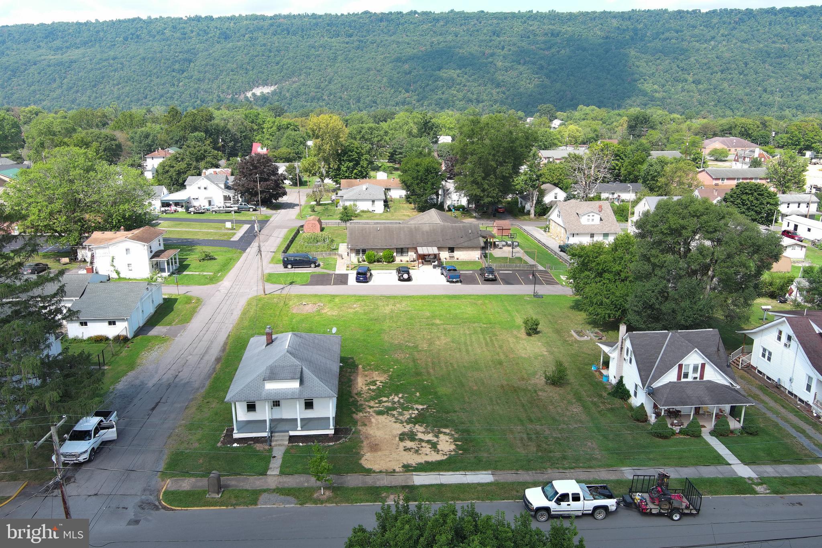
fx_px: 662
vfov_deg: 45.0
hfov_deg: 63.7
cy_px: 274
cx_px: 411
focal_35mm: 29
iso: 100
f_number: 2.8
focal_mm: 10.57
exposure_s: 1/581
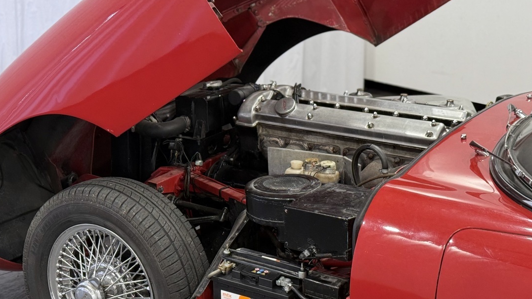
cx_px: 224
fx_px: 987
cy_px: 121
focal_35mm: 70
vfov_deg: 17.2
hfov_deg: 30.1
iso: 50
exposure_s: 1/50
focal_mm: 6.76
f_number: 1.78
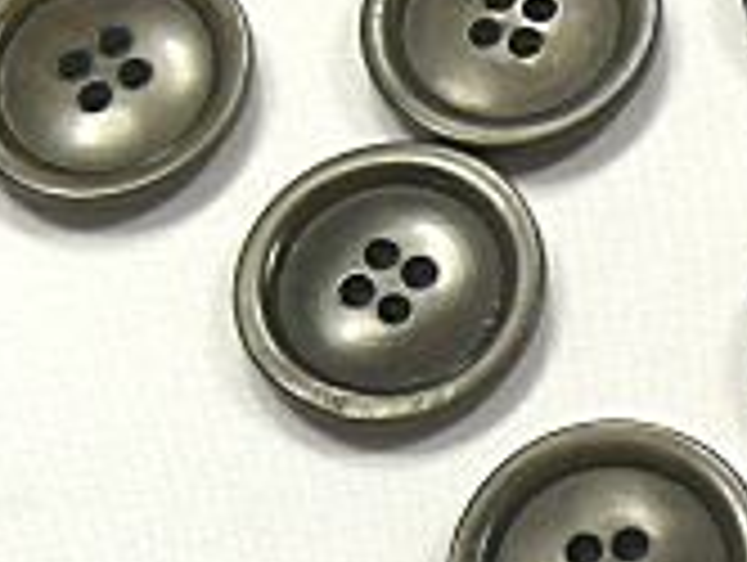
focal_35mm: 159
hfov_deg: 12.0
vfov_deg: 9.3
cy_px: 531
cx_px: 1012
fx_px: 3436
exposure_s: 1/60
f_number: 2.8
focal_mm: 8.5
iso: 100
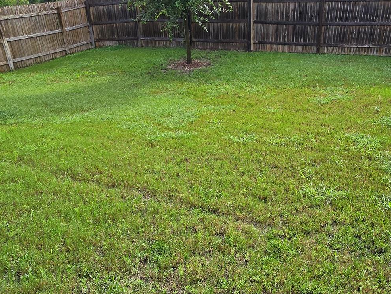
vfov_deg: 50.4
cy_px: 197
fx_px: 305
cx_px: 259
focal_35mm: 27
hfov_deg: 63.7
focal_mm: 2.2
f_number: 2.2
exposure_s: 1/1078
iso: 50
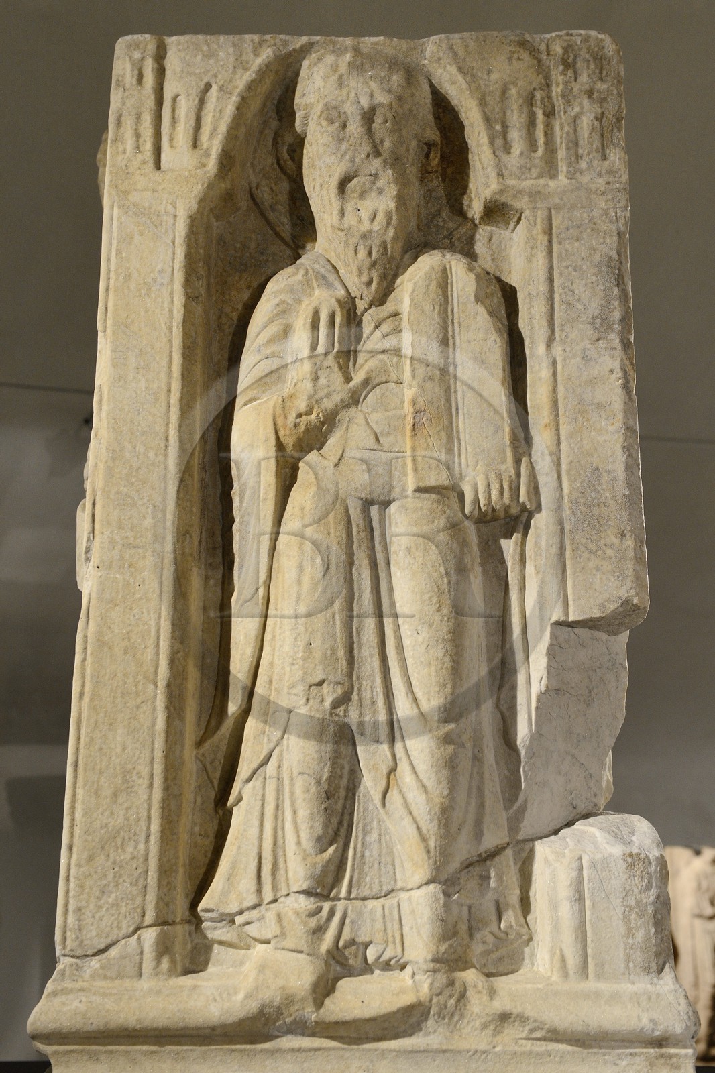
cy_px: 536
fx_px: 1252
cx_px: 358
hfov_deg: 31.9
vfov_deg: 46.4
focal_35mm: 42
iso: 1600
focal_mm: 42
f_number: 4.5
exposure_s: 1/40
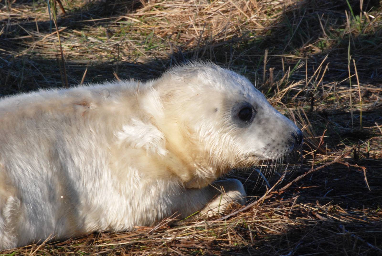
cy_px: 128
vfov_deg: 3.1
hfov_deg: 4.6
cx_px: 191
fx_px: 4781
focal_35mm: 450
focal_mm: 300
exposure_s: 1/160
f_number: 32
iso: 1000
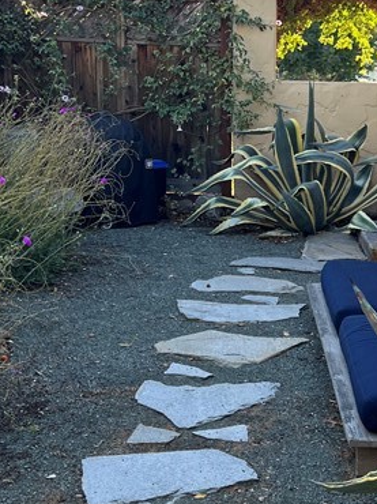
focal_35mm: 72
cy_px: 260
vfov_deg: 27.0
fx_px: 1047
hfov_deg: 20.1
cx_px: 318
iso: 50
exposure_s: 1/493
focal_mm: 5.7
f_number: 1.5
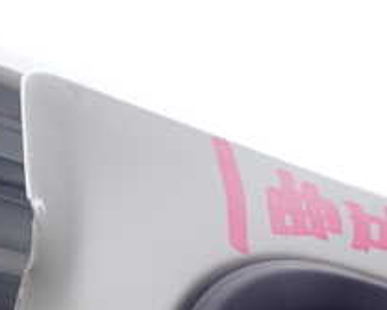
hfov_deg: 22.6
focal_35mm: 84
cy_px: 301
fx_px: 962
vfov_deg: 17.9
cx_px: 263
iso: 100
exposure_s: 1/160
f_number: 3.2
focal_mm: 5.4
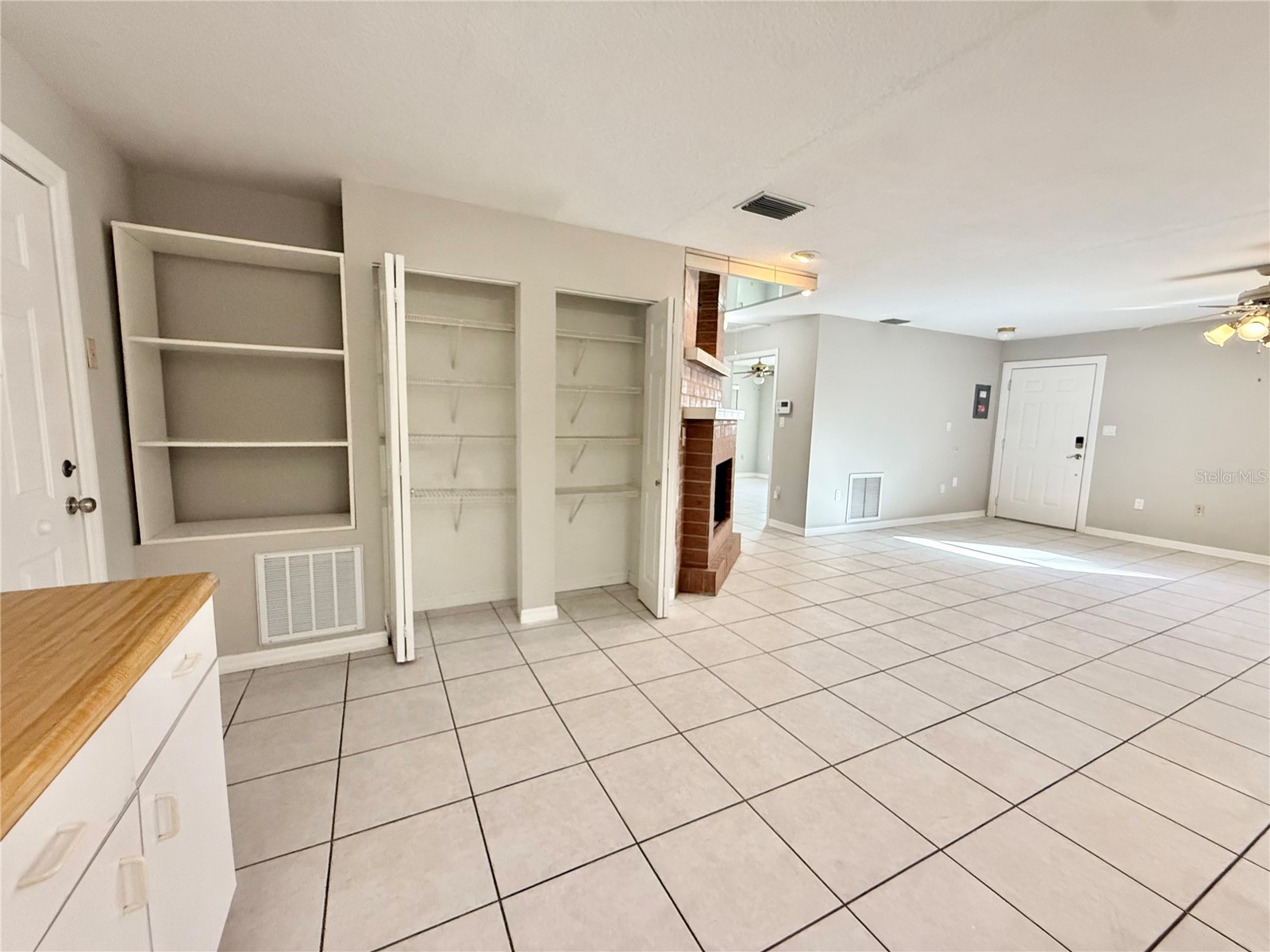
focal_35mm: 14
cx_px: 635
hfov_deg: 102.1
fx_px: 514
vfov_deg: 85.7
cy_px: 476
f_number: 2.2
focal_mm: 2.22
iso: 640
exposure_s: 1/120
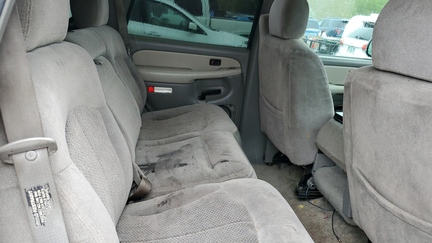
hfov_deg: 66.1
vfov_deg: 40.1
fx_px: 332
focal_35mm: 29
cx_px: 212
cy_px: 135
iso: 138
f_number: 1.5
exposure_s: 1/60.2
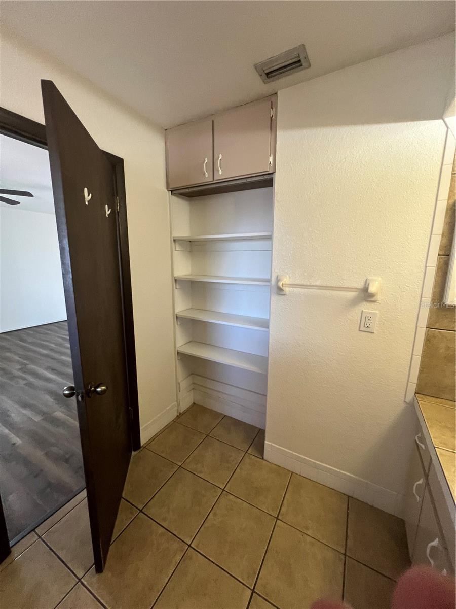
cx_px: 228
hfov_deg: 89.9
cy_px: 304
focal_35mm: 13
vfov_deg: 106.2
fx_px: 228
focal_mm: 1.57
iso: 320
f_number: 1.8
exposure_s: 1/60
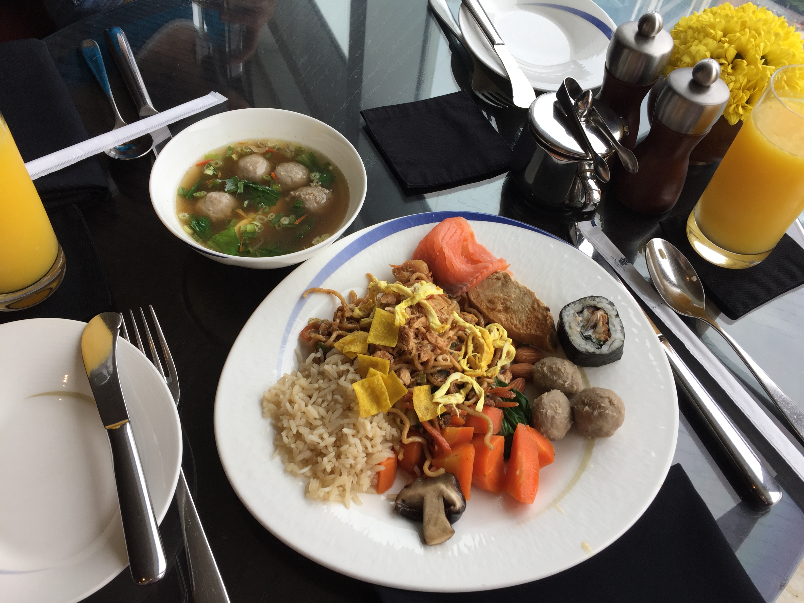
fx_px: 674
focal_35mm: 29
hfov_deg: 61.7
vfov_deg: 48.2
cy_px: 302
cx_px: 402
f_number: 2.2
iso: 32
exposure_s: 1/127
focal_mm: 4.15
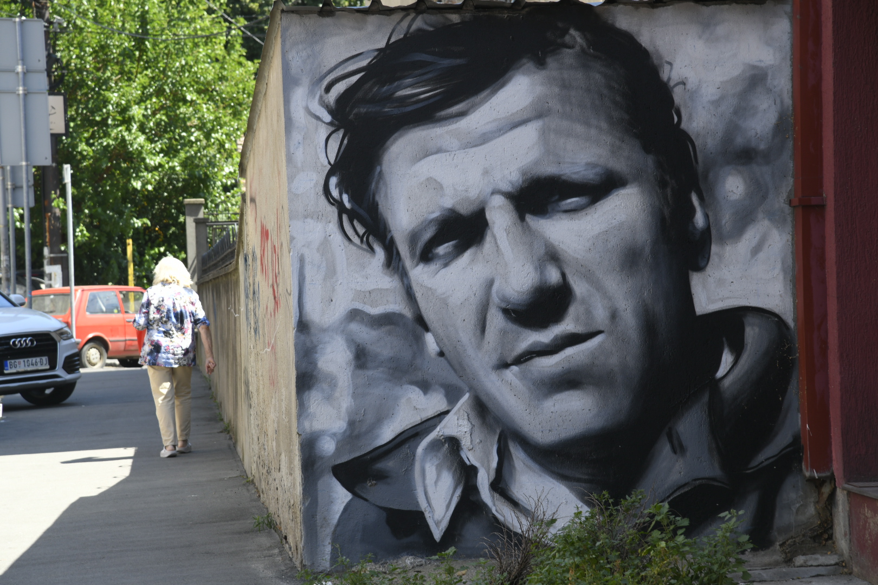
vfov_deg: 11.4
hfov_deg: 17.1
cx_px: 439
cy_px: 292
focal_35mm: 120
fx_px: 2926
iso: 400
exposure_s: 1/250
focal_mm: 120
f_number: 8
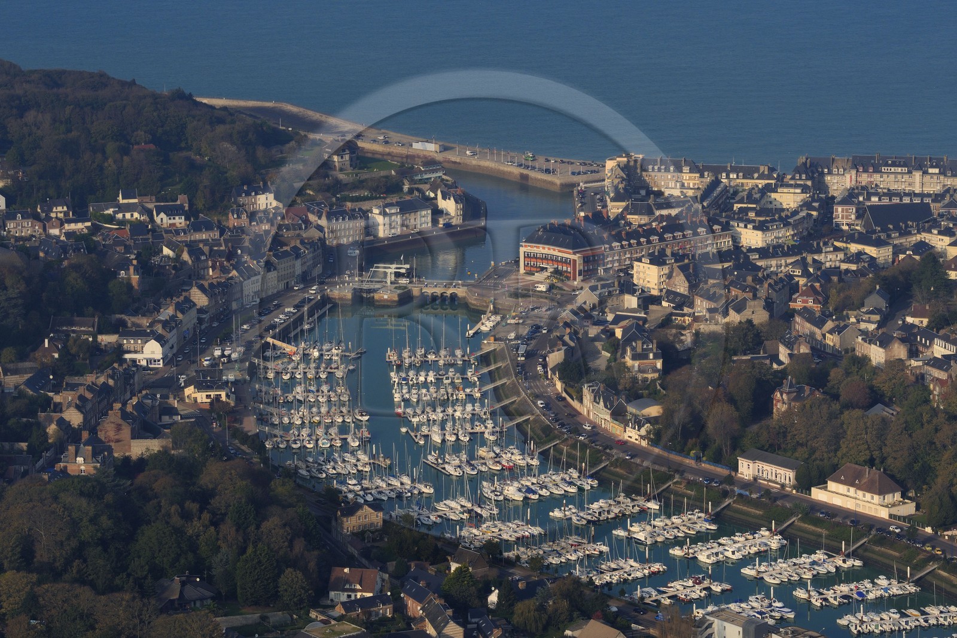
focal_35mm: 122
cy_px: 319
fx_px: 3242
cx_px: 478
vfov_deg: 11.2
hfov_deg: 16.8
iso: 400
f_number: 10
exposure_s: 1/800
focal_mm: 122
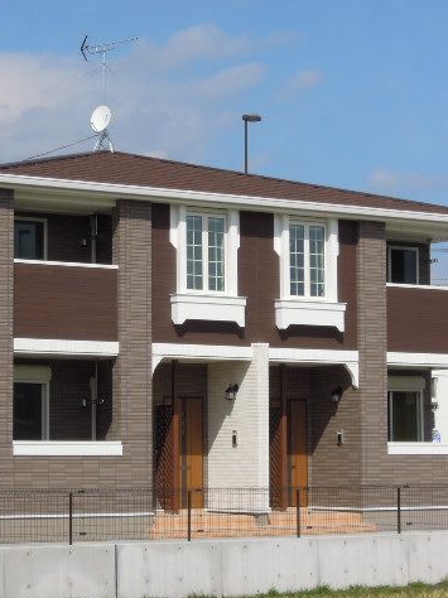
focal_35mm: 104
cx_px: 129
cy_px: 300
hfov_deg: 14.2
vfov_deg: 18.9
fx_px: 1796
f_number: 5.3
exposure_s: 1/1250
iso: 160
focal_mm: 13.8
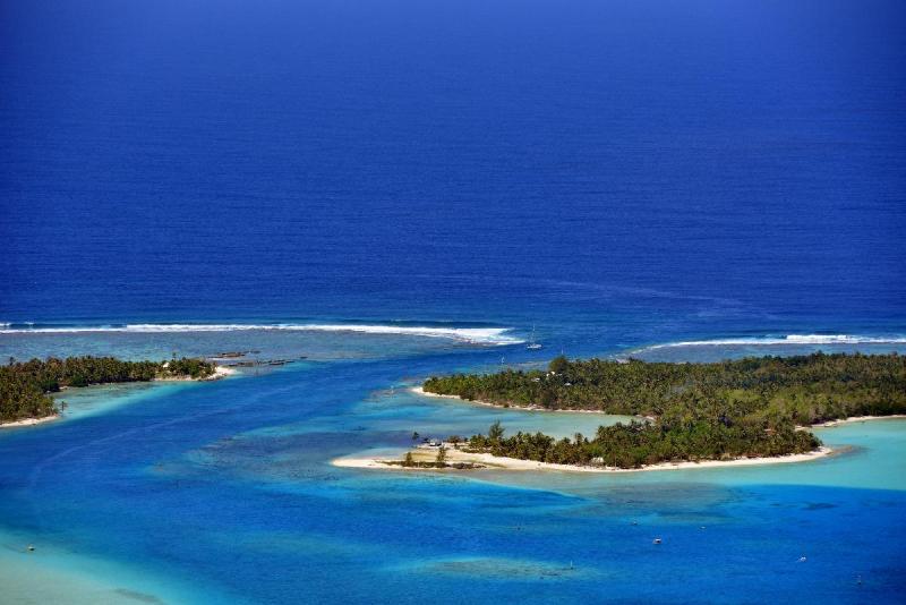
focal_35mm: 200
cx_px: 453
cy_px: 302
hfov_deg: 10.3
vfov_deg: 6.9
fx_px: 5035
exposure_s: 1/640
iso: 200
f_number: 9
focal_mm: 200
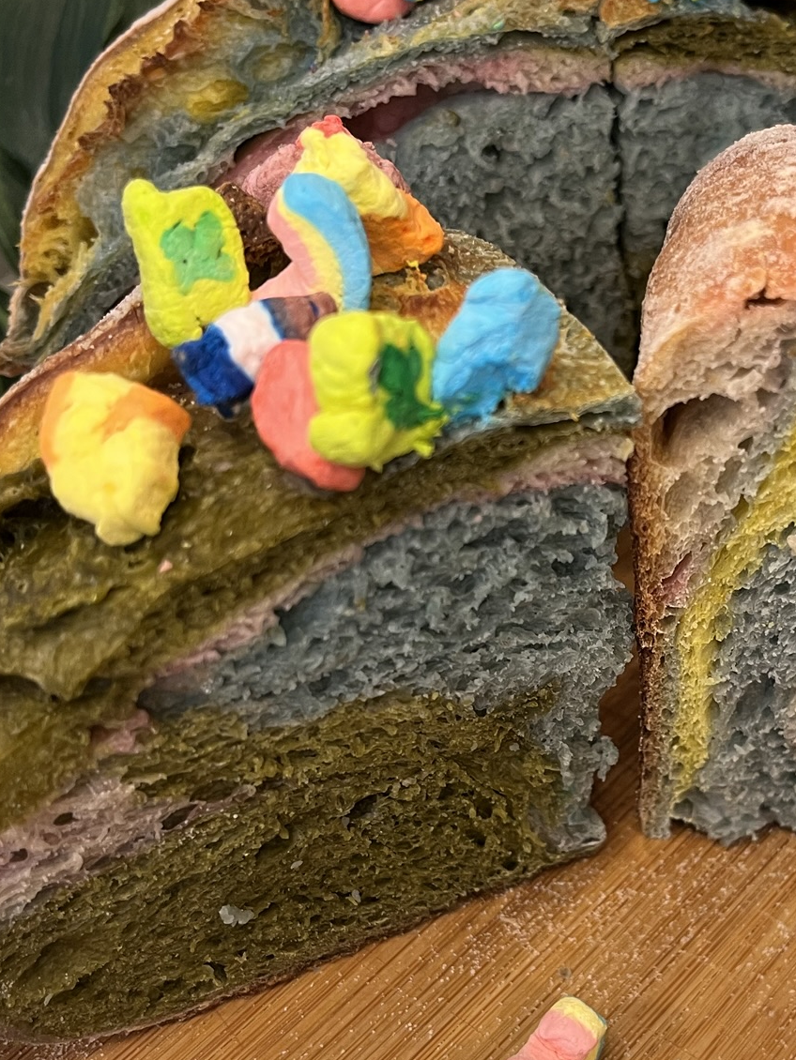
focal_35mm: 46
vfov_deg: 41.0
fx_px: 1410
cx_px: 604
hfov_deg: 30.9
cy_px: 659
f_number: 1.6
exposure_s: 1/42
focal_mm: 5.1
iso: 125
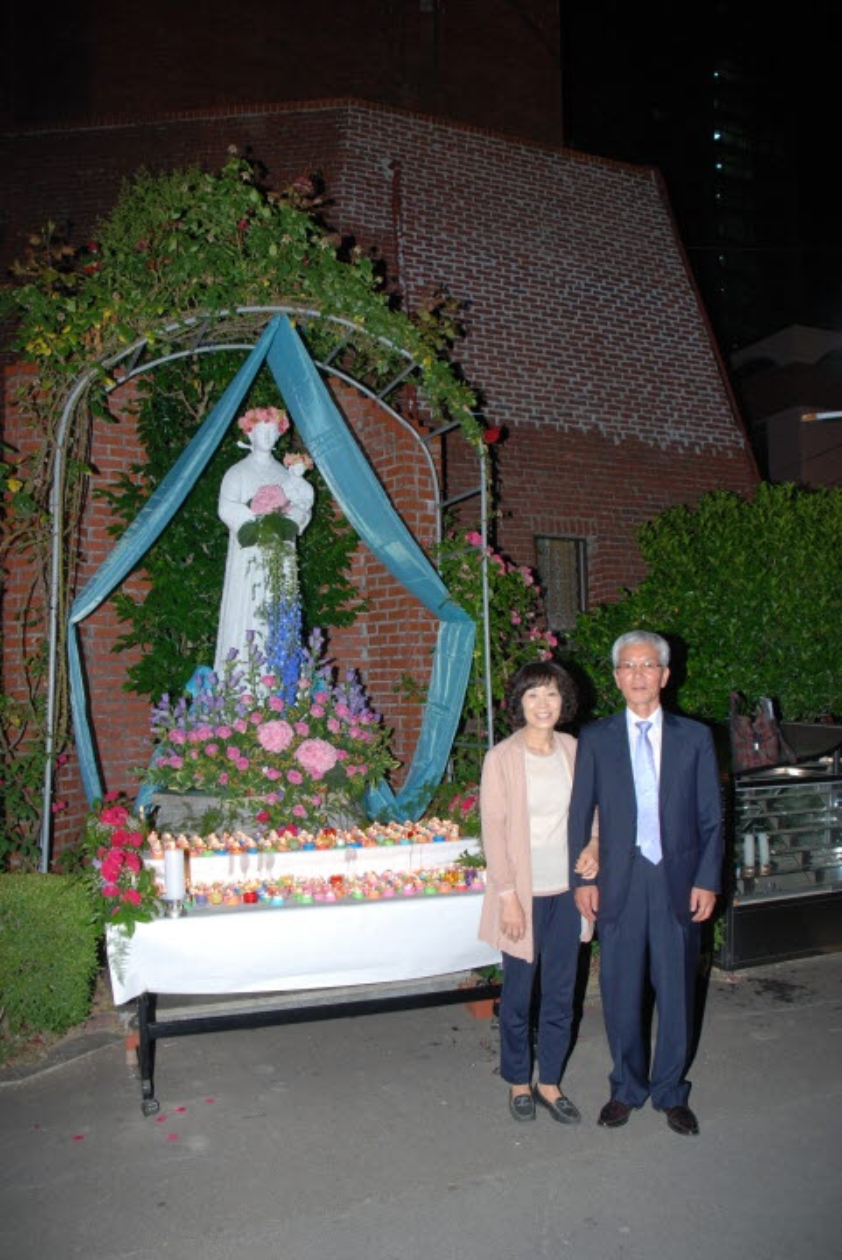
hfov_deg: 48.0
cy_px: 630
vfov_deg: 67.4
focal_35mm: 27
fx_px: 946
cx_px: 421
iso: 200
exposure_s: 1/60
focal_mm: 18
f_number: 5.6
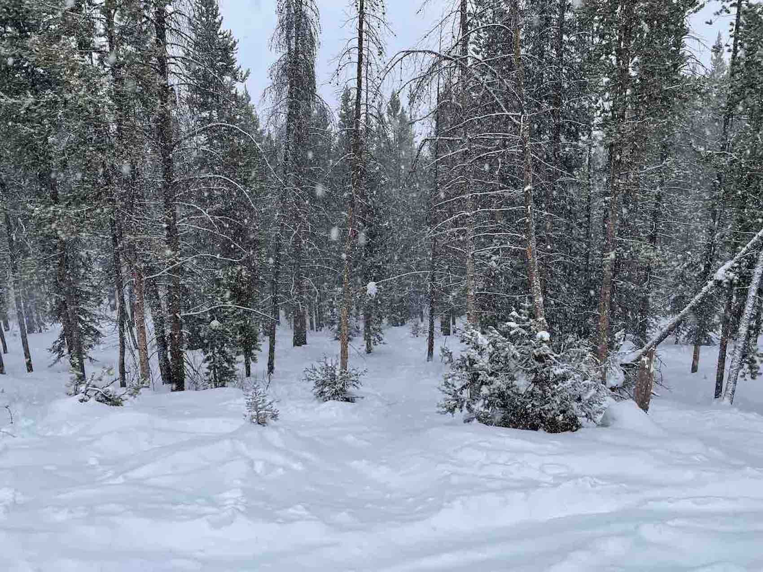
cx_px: 382
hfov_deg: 67.3
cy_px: 286
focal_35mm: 26
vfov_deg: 53.1
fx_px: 573
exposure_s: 1/600
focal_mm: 4.2
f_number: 1.6
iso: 32
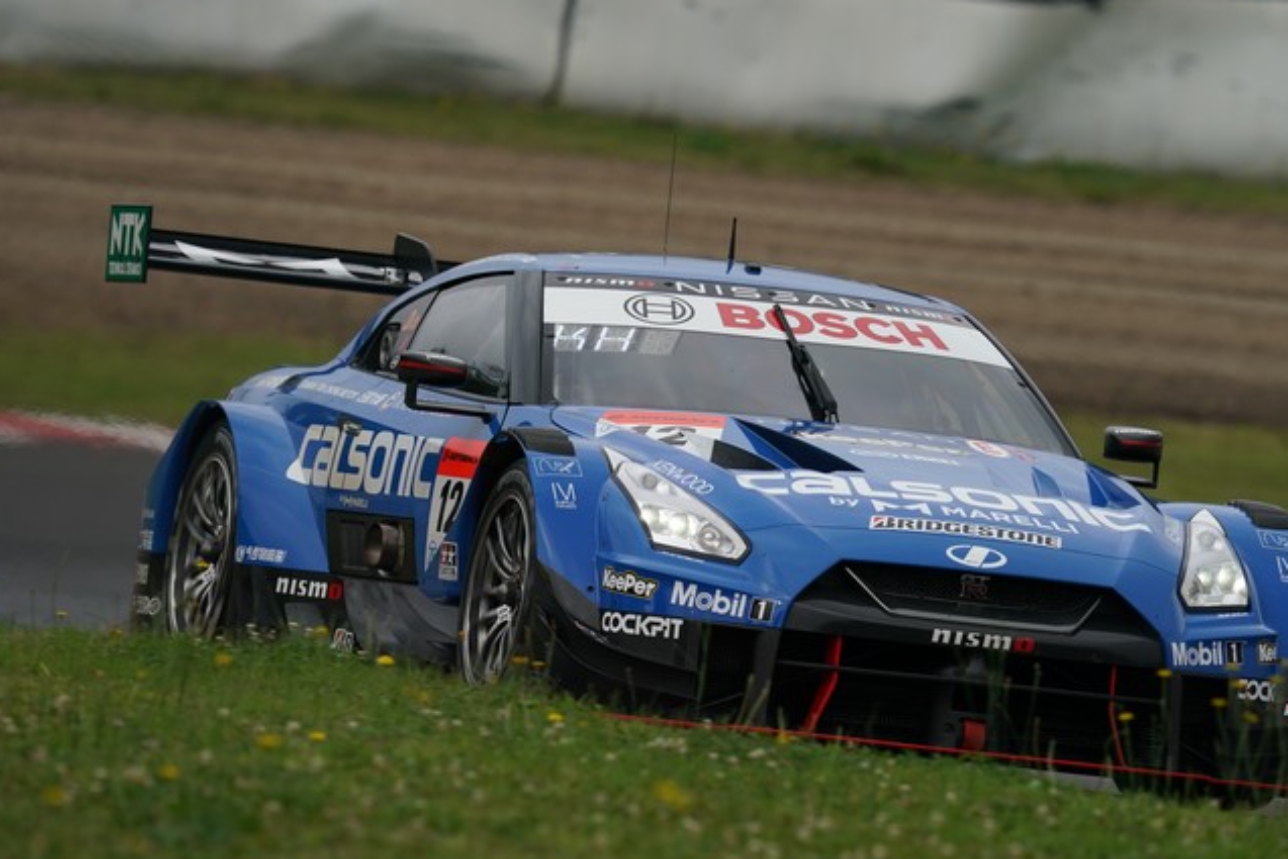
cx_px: 637
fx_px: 24261
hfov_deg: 3.0
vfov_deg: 2.0
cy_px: 469
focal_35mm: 678
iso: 320
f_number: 9
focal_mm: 600
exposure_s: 1/800
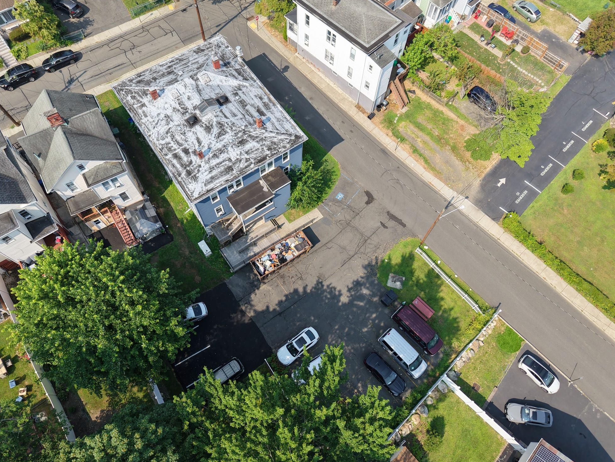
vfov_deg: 54.9
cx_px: 301
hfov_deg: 69.4
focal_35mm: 25
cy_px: 237
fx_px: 444
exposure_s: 1/3200
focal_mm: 8.67
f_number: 1.8
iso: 280
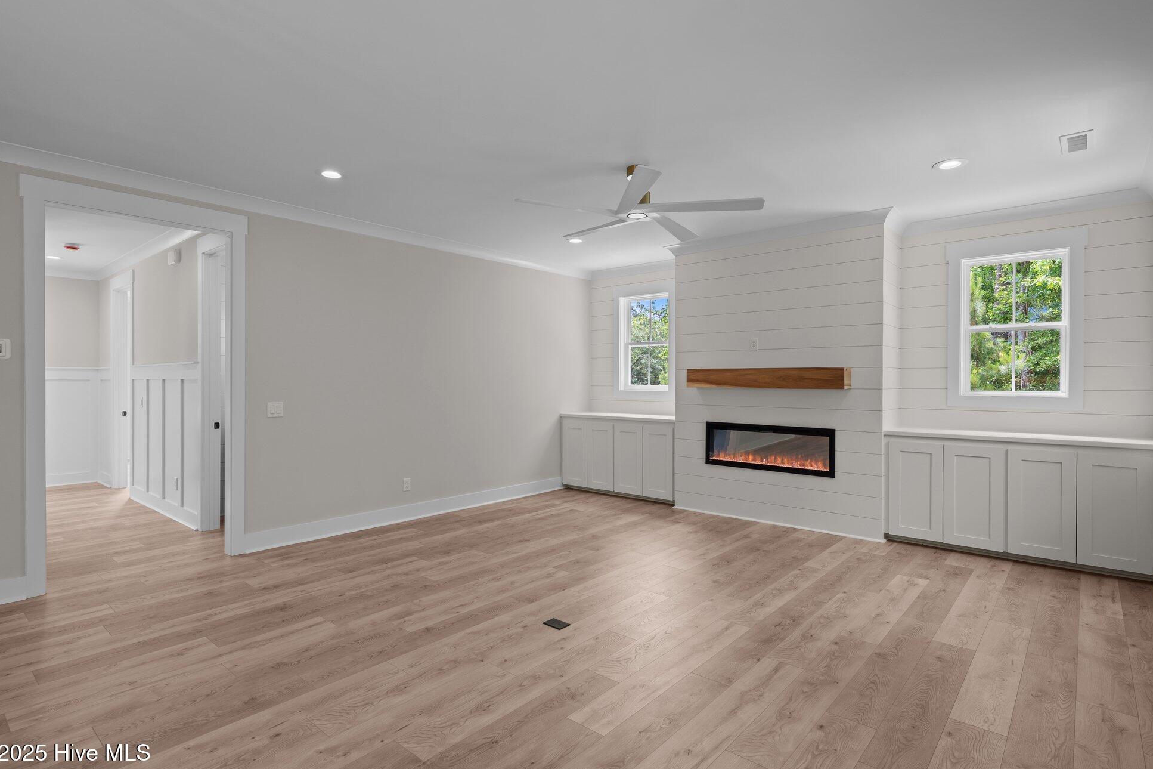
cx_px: 587
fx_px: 576
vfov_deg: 67.4
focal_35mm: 18
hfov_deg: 90.0
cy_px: 383
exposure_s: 1/2
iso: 125
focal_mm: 17
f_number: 6.3
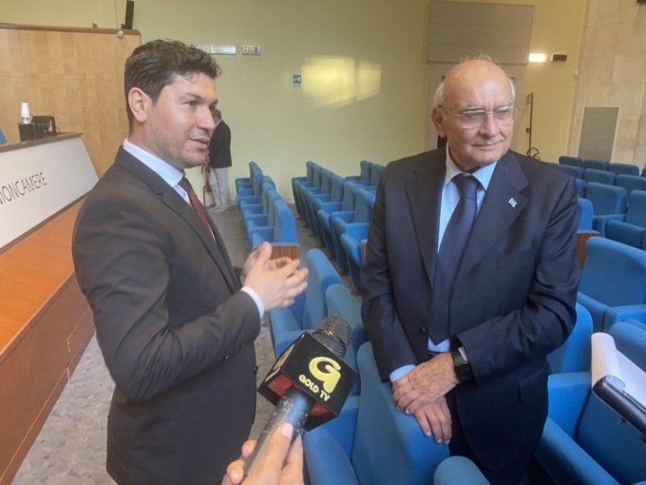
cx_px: 323
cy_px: 242
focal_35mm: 26
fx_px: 485
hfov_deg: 67.3
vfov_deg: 53.1
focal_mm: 4.25
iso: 80
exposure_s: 1/50
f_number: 1.8
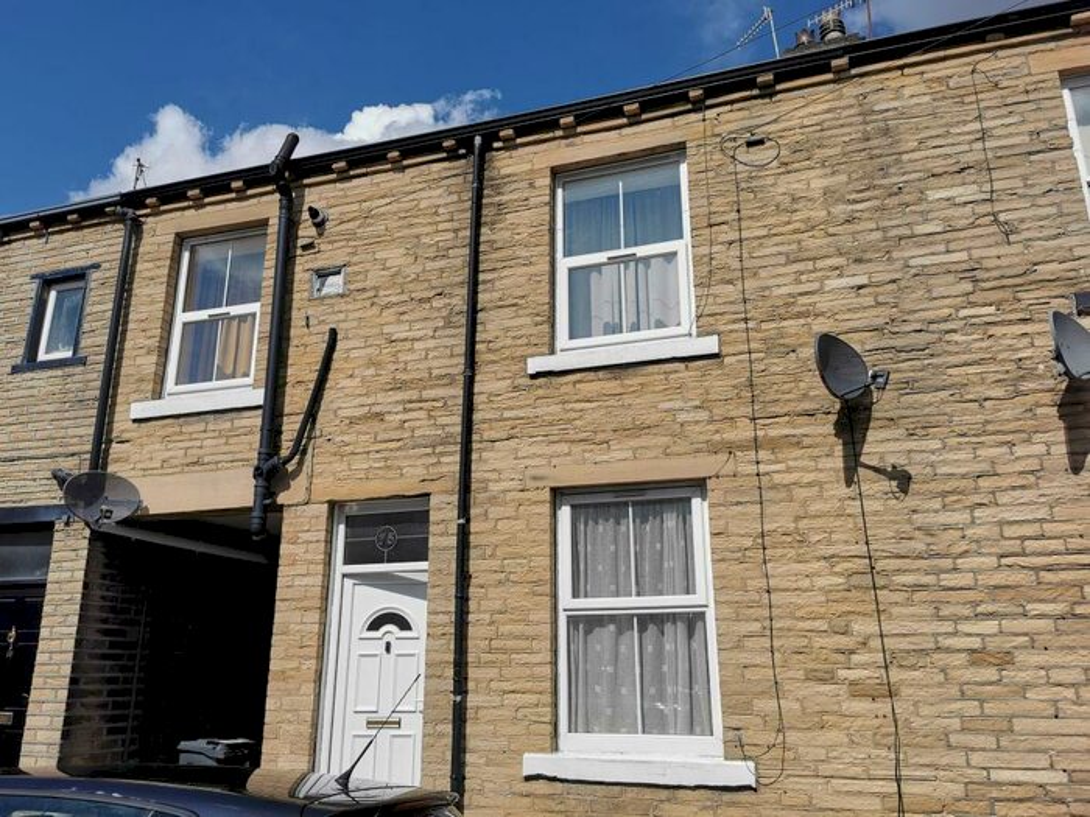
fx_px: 850
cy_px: 408
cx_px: 545
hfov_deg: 65.3
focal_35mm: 27
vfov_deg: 51.4
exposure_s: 4
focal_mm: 5.56
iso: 50
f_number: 1.6
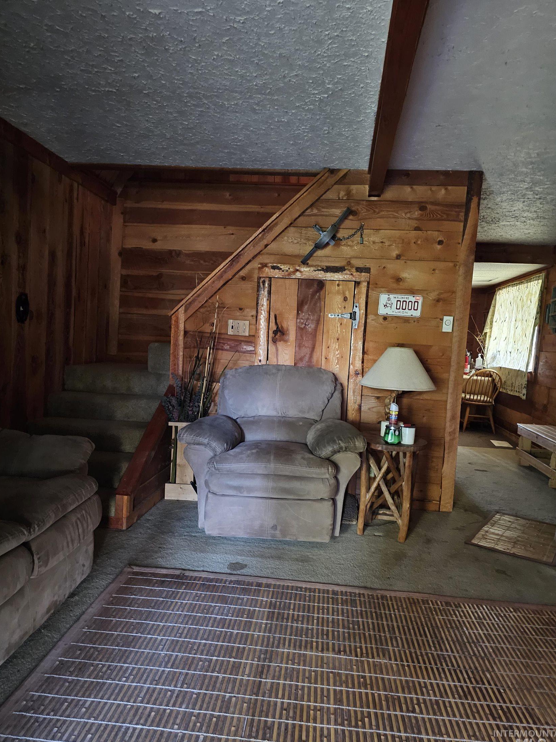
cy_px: 381
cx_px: 281
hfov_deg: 56.8
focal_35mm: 24
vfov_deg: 71.6
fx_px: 514
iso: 1250
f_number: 1.7
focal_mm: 6.3
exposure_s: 1/24
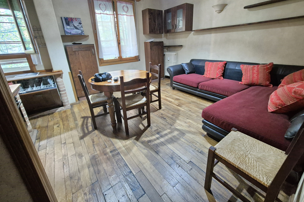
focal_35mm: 14
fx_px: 118
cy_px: 87
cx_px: 152
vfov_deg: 80.8
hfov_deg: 104.3
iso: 2000
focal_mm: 2.2
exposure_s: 1/25
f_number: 2.2
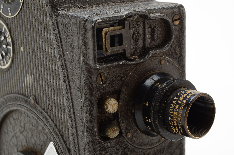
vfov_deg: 17.4
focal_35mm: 78
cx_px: 117
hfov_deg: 26.0
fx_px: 506
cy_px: 78
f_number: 18
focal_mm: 52
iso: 100
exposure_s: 1/160
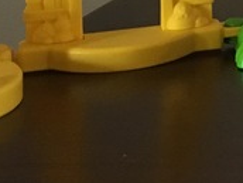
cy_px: -179
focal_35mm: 135
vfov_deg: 10.2
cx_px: 432
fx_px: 948
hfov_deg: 13.2
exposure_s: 1/25
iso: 200
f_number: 2.2
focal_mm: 4.15
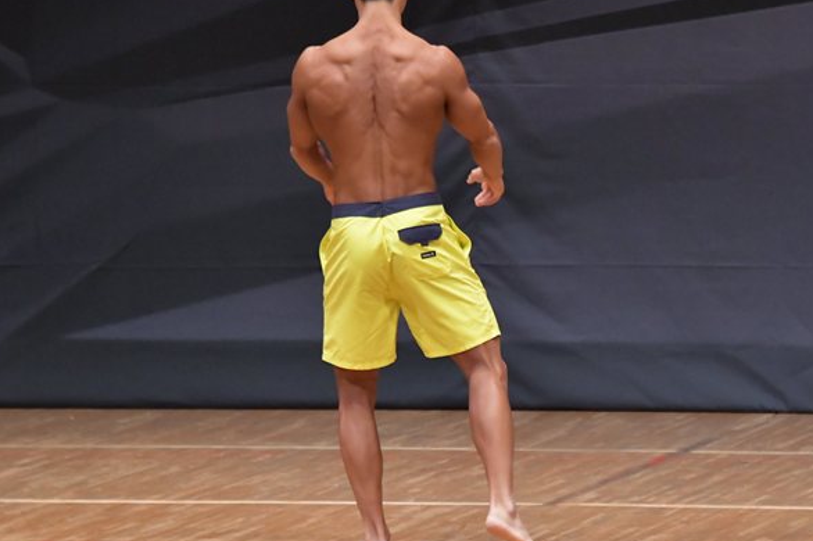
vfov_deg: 3.5
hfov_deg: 5.2
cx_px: 470
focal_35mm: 397
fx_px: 8960
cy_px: 254
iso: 6400
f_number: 5.6
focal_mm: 200
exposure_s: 1/400
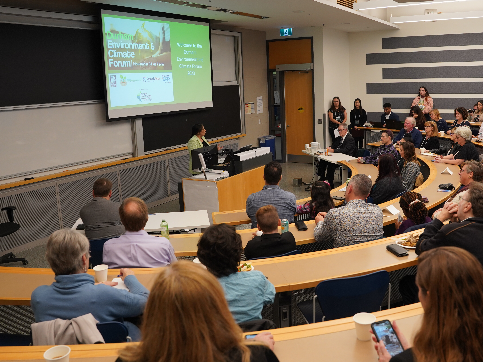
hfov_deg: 56.6
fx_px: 446
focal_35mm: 32
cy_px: 157
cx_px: 276
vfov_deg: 44.1
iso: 1000
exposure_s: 1/160
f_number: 4
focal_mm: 24
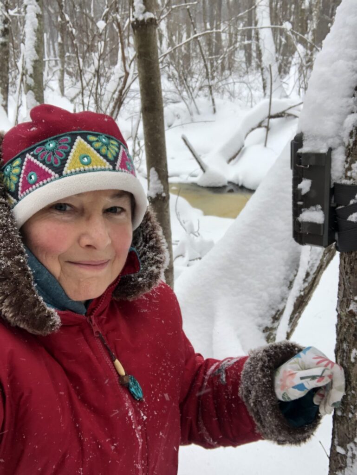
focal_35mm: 32
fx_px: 440
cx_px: 178
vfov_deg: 56.8
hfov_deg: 44.2
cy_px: 238
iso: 40
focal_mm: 2.87
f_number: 2.2
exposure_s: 1/120
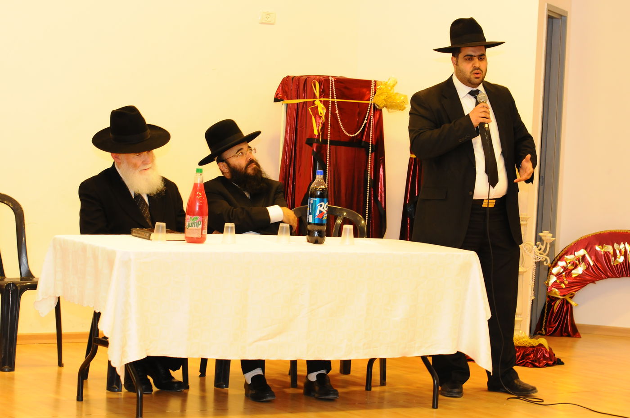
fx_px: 1835
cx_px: 315
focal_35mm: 105
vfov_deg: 13.0
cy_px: 209
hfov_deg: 19.5
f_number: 5
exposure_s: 1/60
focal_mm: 70
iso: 800
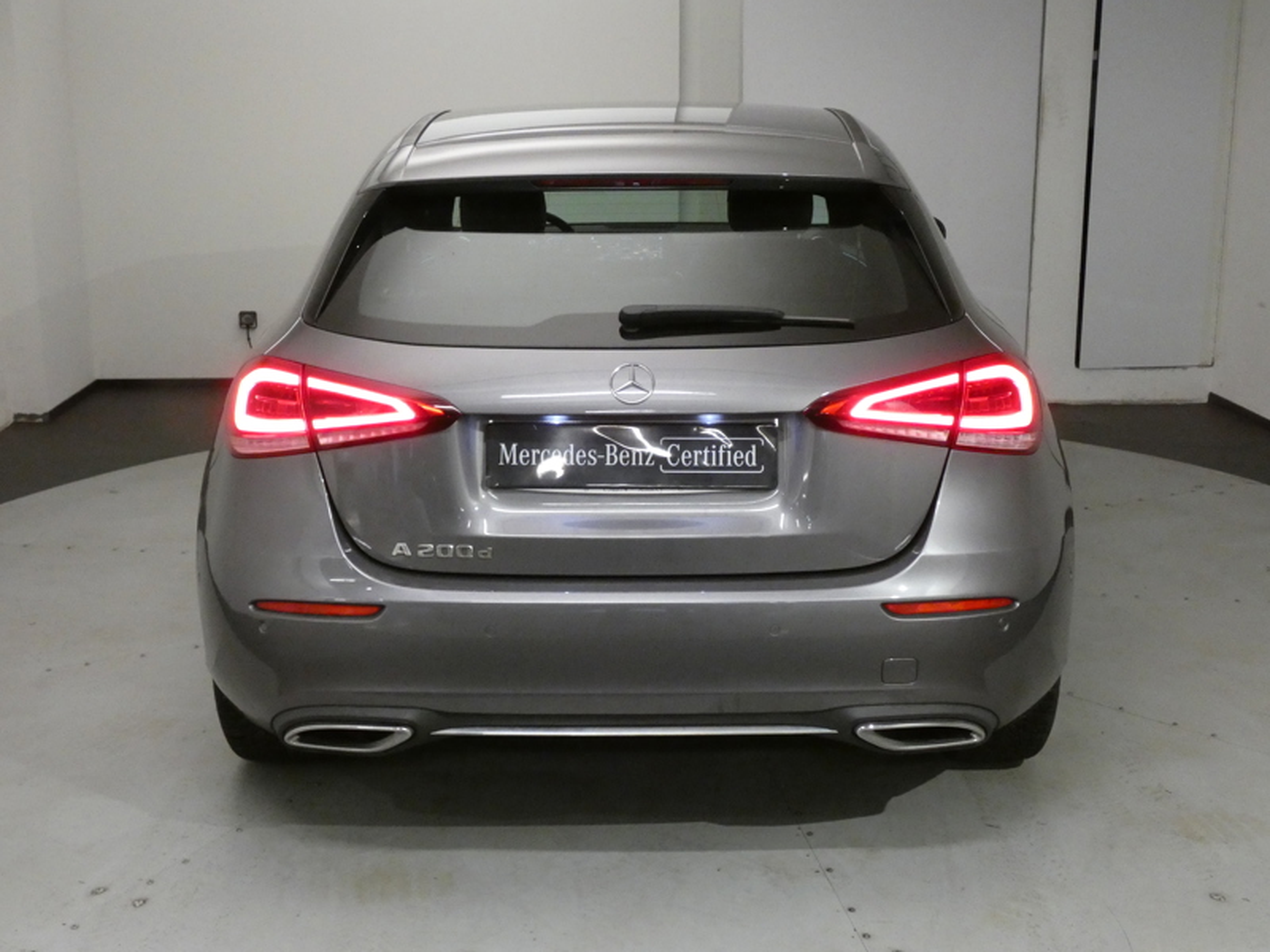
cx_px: 635
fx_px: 1578
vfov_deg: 33.6
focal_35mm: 43
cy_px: 476
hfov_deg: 43.9
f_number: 3.7
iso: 1250
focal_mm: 7.8
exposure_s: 1/80
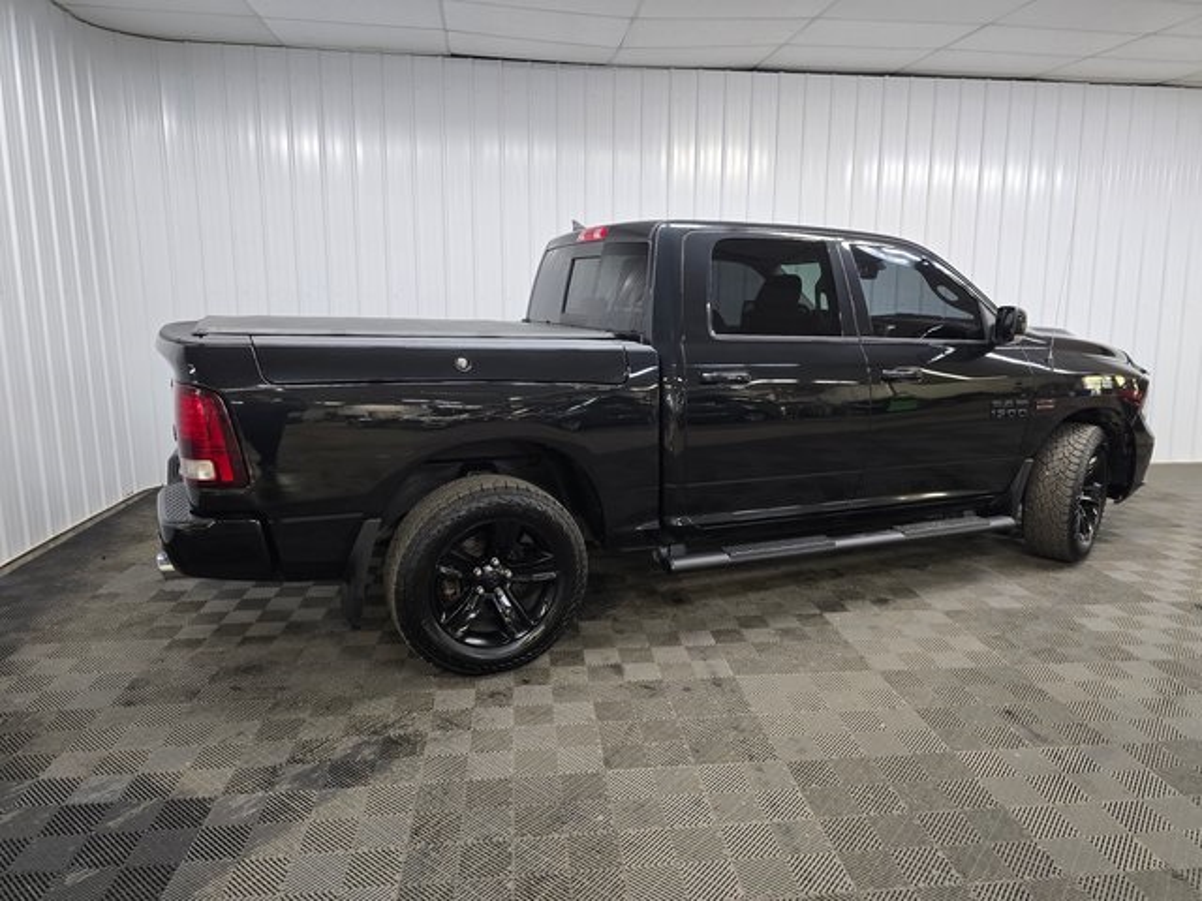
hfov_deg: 73.9
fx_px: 799
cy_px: 450
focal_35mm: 23
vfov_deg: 58.9
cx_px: 601
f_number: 1.7
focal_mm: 6.3
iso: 400
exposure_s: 1/120
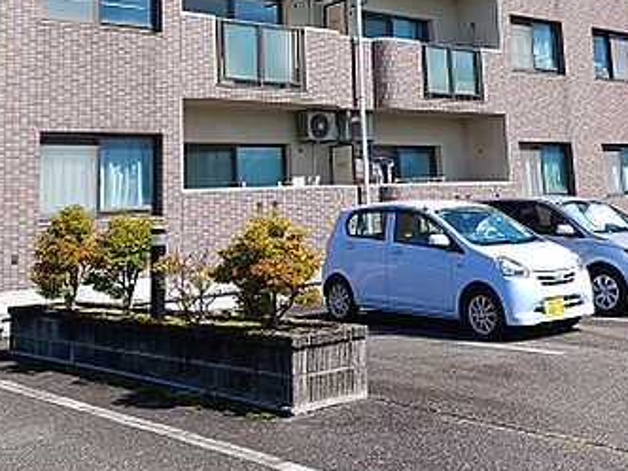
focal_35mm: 52
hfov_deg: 36.8
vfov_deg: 27.0
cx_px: 352
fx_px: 943
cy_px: 38
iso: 20
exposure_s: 1/268
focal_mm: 4
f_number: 1.8
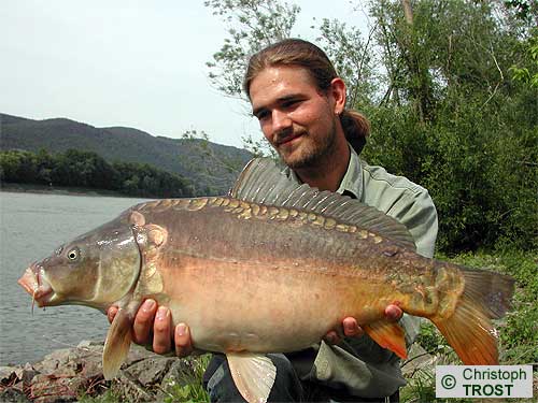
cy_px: 202
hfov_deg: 49.0
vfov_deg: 37.7
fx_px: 591
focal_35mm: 38
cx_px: 269
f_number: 7.6
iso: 100
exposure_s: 1/294
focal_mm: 8
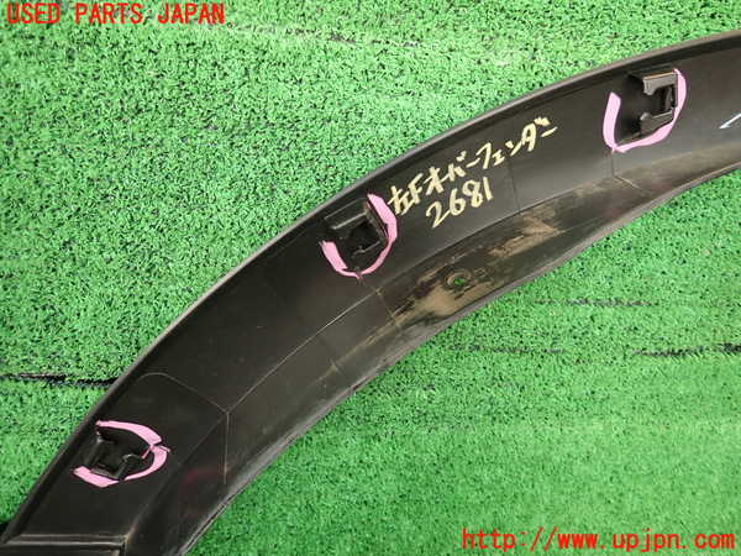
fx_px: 535
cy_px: 278
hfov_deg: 69.4
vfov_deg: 54.9
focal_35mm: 25
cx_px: 370
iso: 160
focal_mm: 4.5
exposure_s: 1/60
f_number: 2
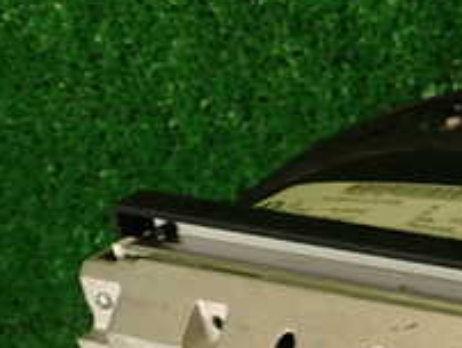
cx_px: 679
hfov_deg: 18.4
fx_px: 1269
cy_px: 446
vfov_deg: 14.9
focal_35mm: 95
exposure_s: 1/60
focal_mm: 5.79
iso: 100
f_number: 2.4
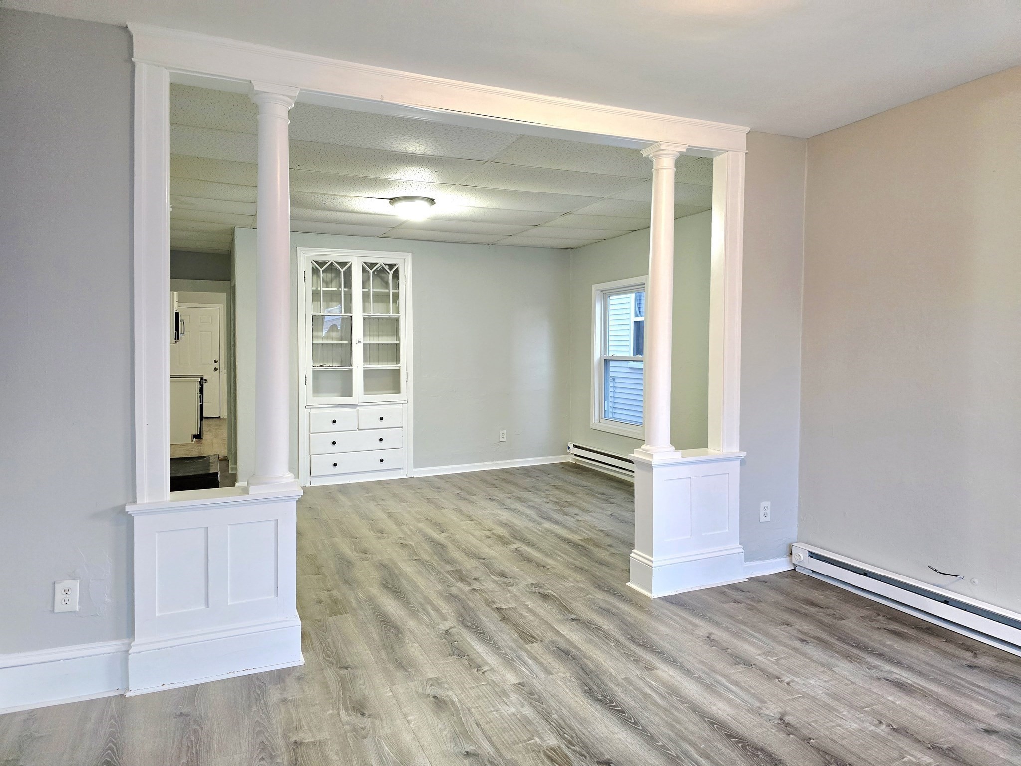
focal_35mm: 23
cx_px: 510
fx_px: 678
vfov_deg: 58.9
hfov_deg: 73.9
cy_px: 383
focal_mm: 6.3
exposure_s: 1/120
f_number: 1.7
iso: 1000
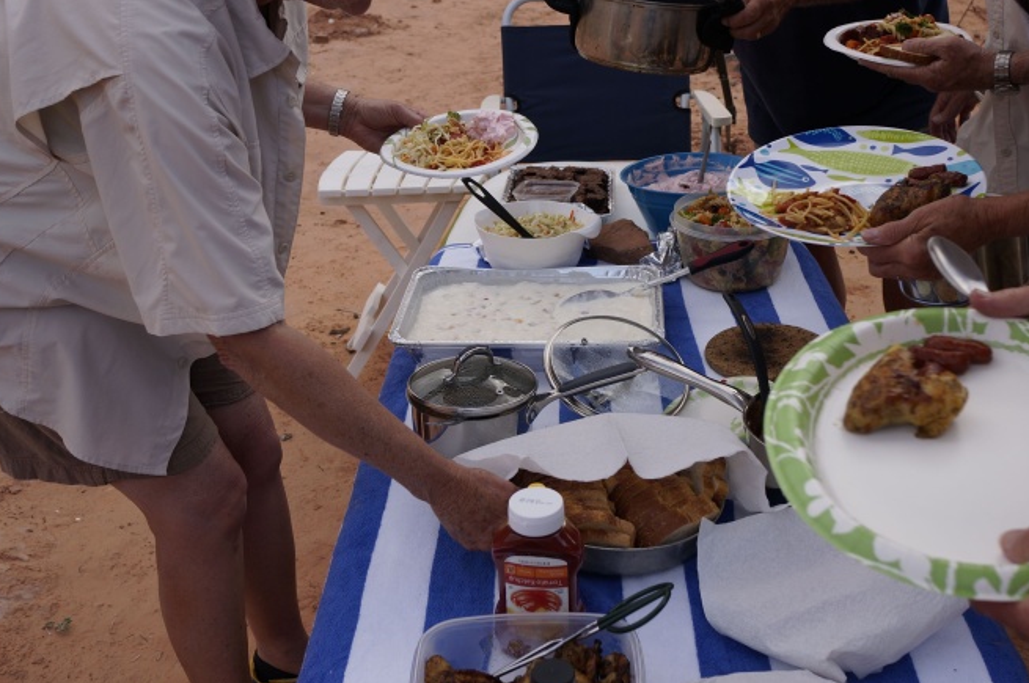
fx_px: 1256
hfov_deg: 44.5
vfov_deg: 30.4
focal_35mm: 44
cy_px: 290
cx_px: 580
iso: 100
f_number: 4.5
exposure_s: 1/160
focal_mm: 24
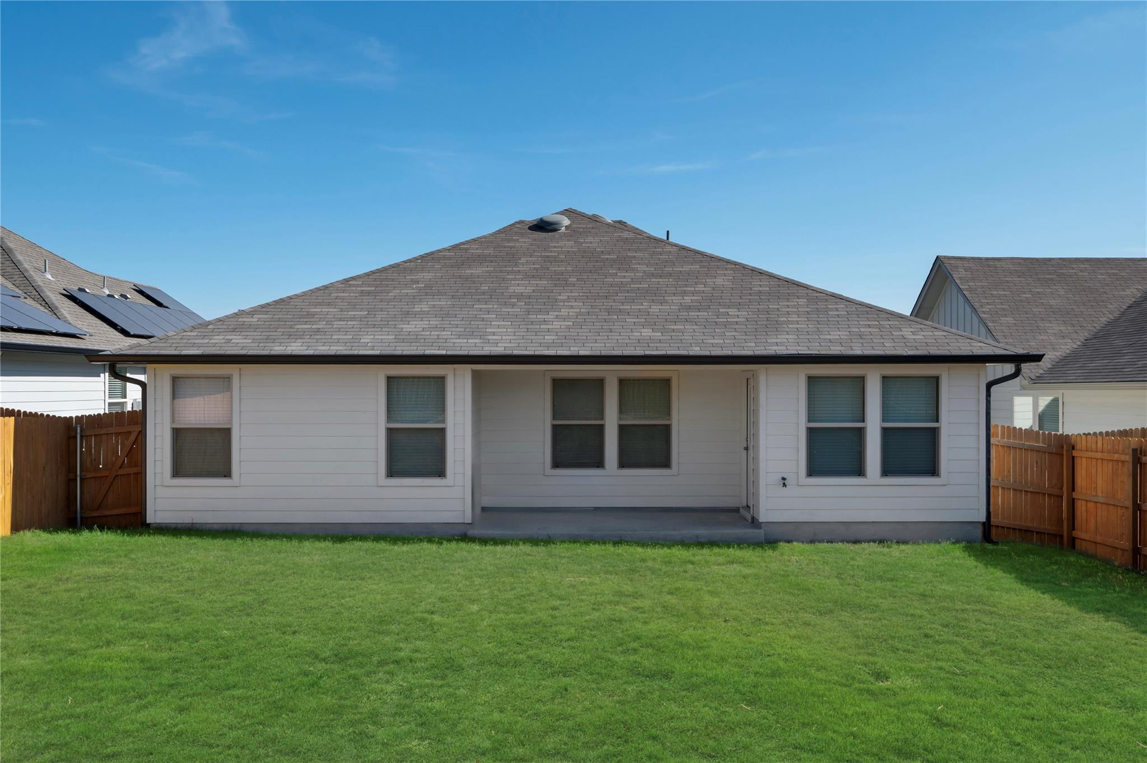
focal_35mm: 29
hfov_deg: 63.7
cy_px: 382
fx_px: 923
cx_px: 574
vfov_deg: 44.9
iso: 500
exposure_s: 1/400
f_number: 11
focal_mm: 29
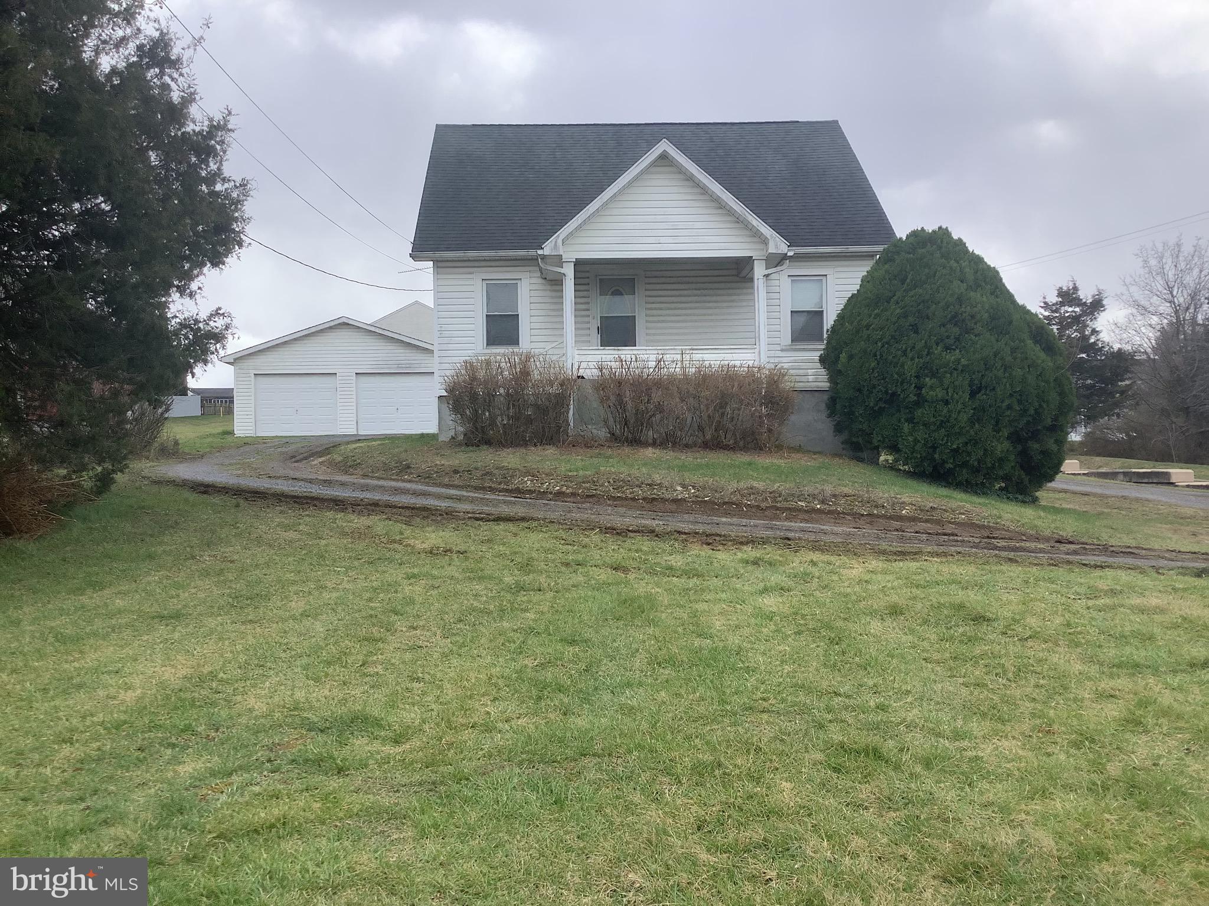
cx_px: 604
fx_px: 1083
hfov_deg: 58.4
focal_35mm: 31
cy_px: 453
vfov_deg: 45.4
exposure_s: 1/679
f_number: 2.4
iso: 25
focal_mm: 3.3
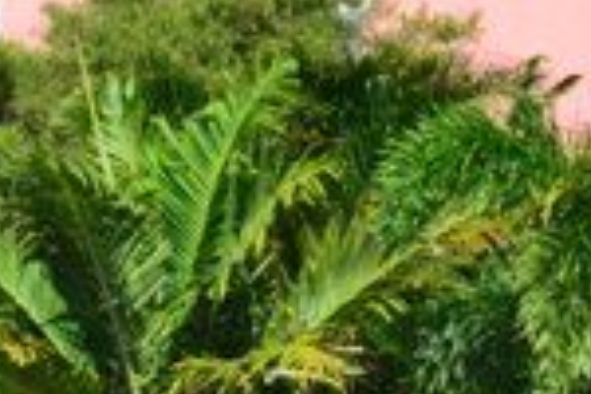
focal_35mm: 246
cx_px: 1544
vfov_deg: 5.5
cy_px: 581
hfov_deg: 7.6
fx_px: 4038
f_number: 11
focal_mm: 24
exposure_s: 1/400
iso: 400
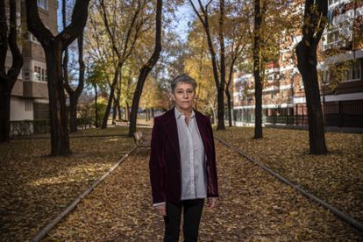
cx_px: 182
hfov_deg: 54.4
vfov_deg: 37.9
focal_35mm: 35
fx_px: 353
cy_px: 121
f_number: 3.5
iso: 100
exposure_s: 1/250
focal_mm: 35
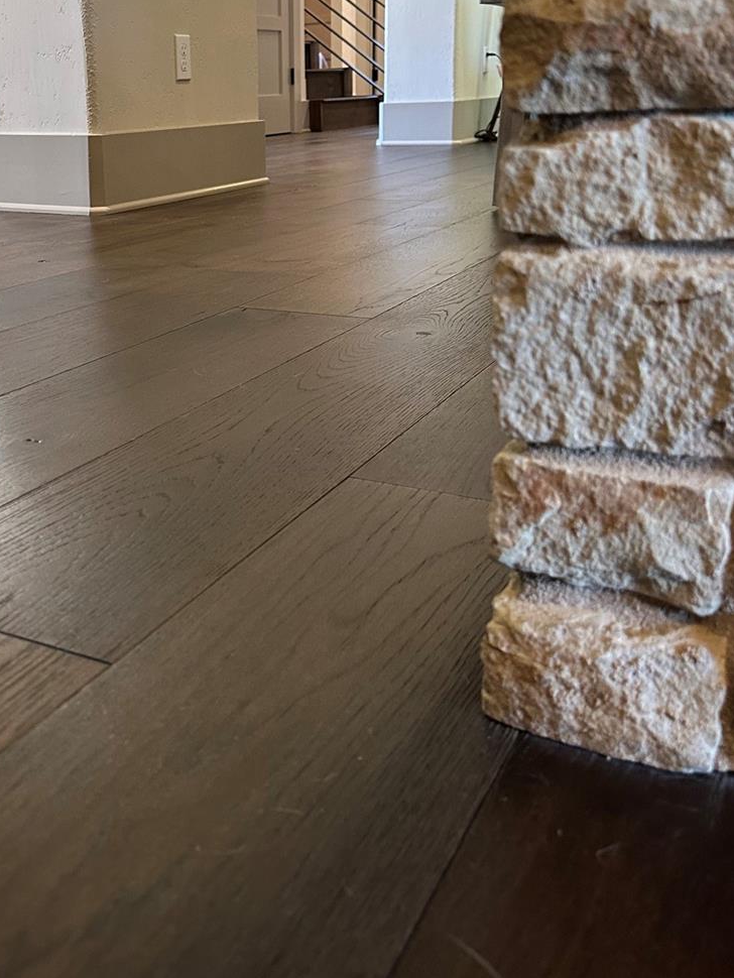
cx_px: 215
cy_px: 302
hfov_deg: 37.1
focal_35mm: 38
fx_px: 1074
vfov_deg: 47.9
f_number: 1.78
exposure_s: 1/60
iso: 320
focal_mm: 6.86
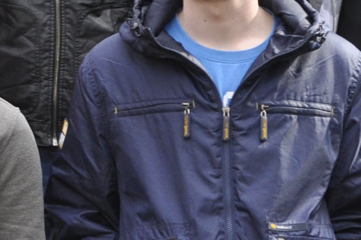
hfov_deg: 8.6
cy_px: 86
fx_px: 2273
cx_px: -332
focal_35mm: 227
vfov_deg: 6.0
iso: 400
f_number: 9
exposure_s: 1/200
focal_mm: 25
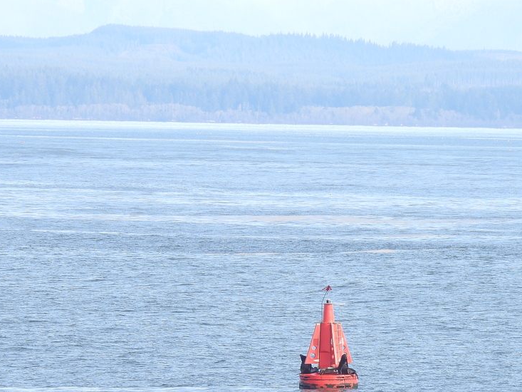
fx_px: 11855
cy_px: 255
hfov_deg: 2.5
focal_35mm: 786
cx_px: 310
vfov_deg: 1.9
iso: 125
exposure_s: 1/250
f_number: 5
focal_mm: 80.3
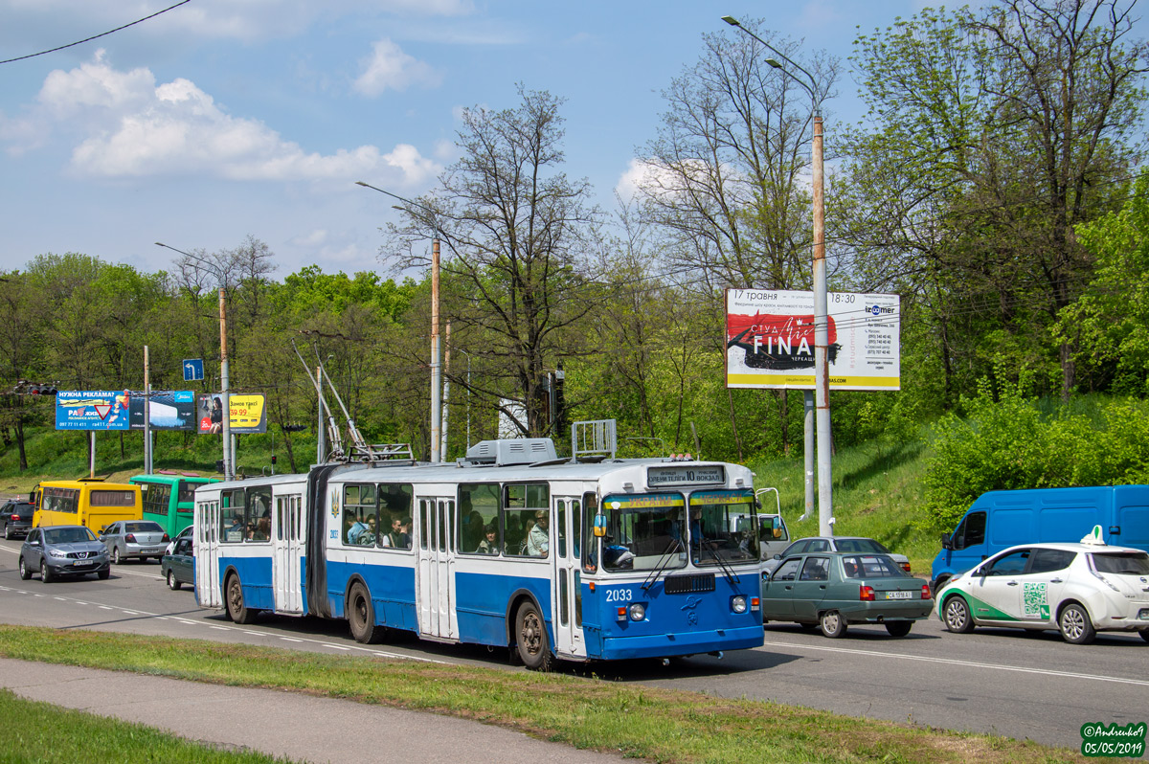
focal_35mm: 52
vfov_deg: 25.7
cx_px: 574
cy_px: 382
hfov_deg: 37.9
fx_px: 1674
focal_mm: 35
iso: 100
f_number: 8
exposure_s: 1/800
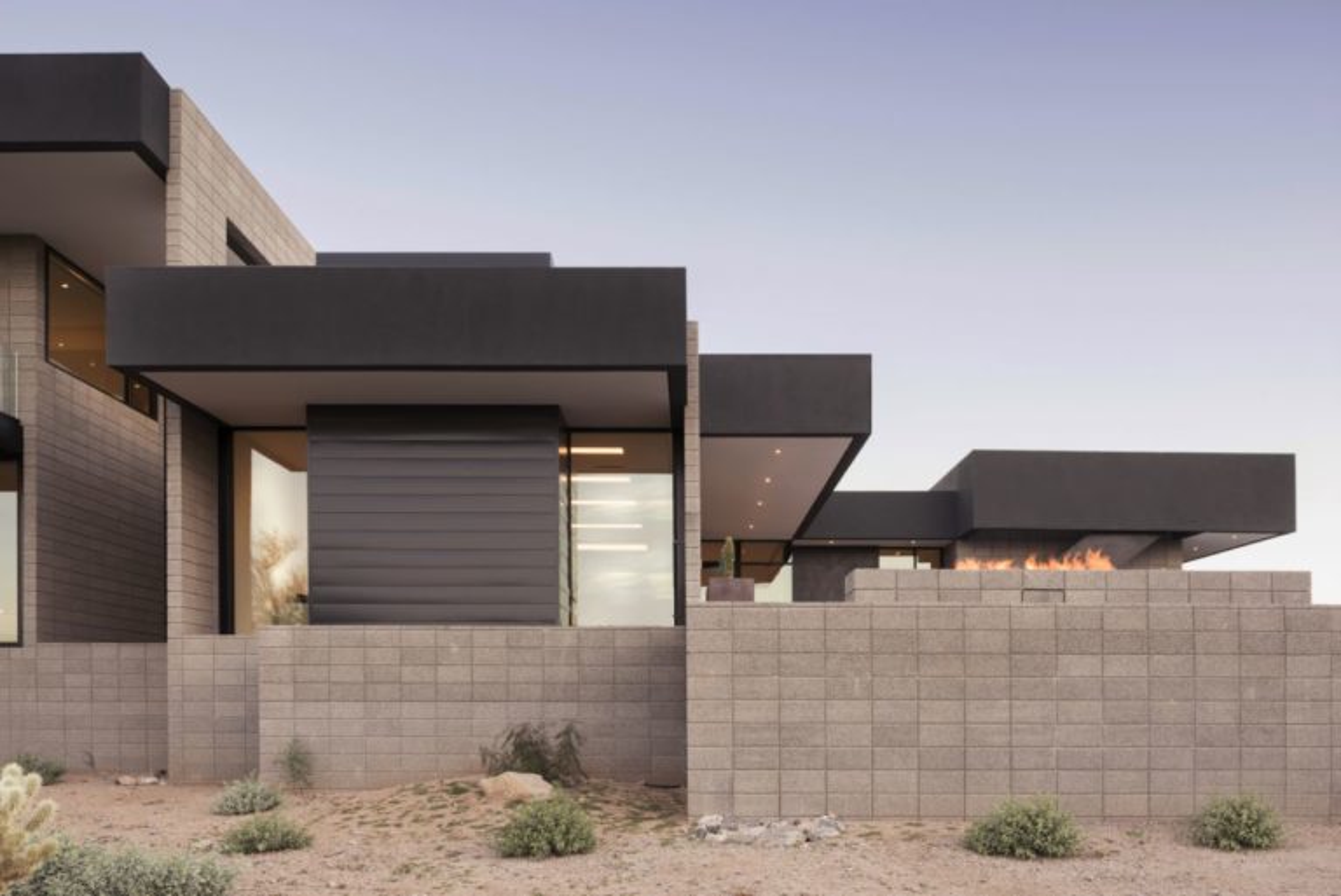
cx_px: 670
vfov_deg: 53.2
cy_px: 448
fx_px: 894
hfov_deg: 73.7
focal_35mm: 24
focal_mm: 24
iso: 64
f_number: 13
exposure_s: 1/2
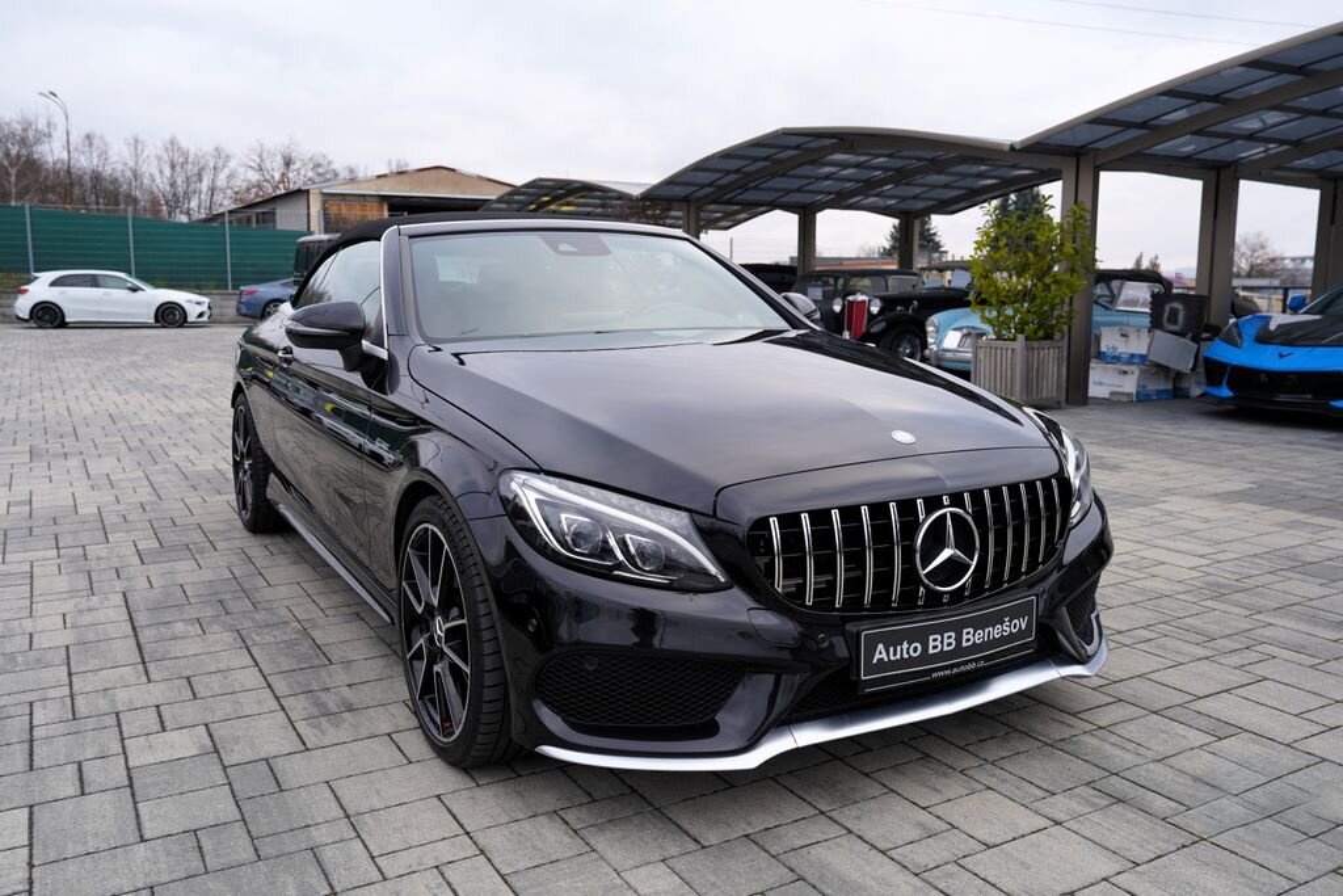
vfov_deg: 43.6
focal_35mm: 30
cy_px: 448
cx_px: 672
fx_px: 1119
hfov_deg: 61.9
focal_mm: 30
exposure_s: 1/100
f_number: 5
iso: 100
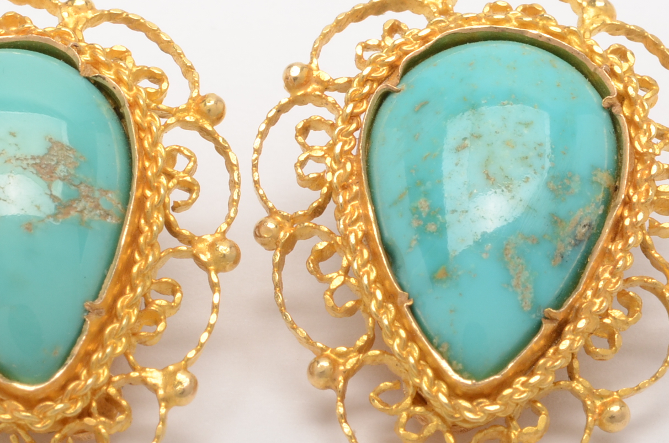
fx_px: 3394
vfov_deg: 7.5
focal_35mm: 183
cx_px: 229
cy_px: 201
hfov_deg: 11.2
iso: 400
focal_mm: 60
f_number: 22
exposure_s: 1/160
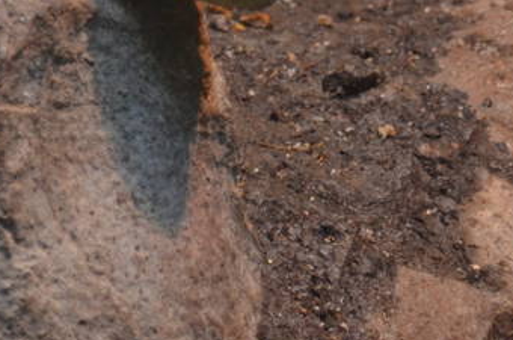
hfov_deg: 6.0
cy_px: -337
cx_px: -478
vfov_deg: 4.0
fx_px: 4819
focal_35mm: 339
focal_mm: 48
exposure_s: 1/30
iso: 1400
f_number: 5.6
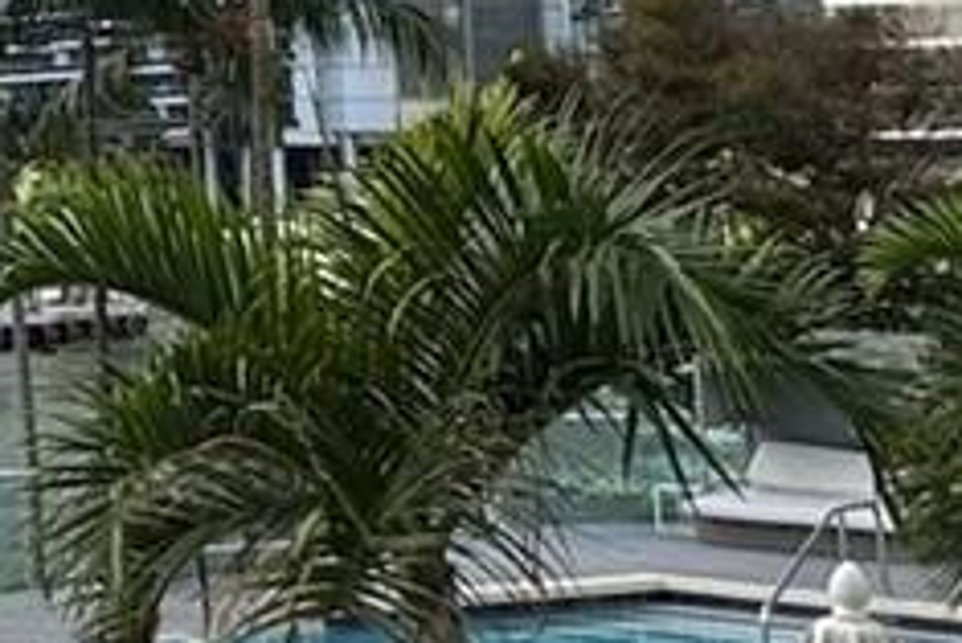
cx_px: -925
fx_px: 2647
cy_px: -147
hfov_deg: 16.2
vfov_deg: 13.4
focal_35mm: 99
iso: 40
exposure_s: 1/373
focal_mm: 2.22
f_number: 2.2
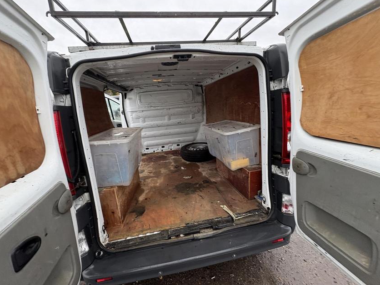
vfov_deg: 81.7
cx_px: 187
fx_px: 165
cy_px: 140
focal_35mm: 15
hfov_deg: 98.2
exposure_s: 1/99
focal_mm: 2.22
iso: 200
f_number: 2.2
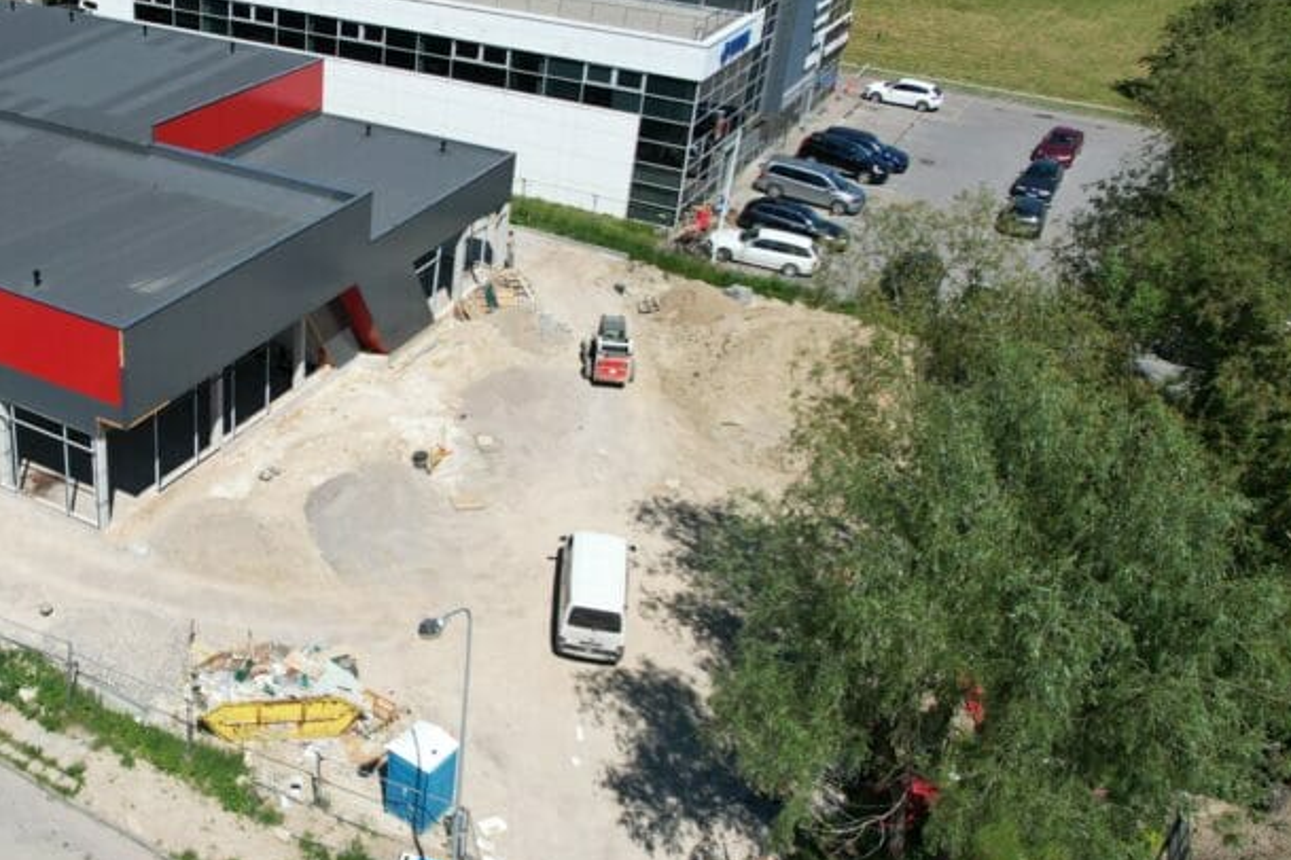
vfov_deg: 35.9
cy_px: 393
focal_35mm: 37
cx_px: 235
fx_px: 1327
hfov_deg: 48.6
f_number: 2.8
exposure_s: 1/2500
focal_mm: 8.38
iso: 110
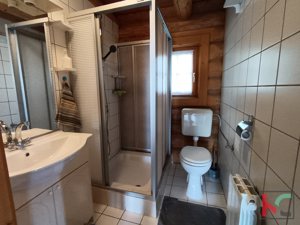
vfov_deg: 74.7
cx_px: 150
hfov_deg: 91.0
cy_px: 112
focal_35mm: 17
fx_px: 147
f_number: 2.2
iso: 1215
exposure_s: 1/25
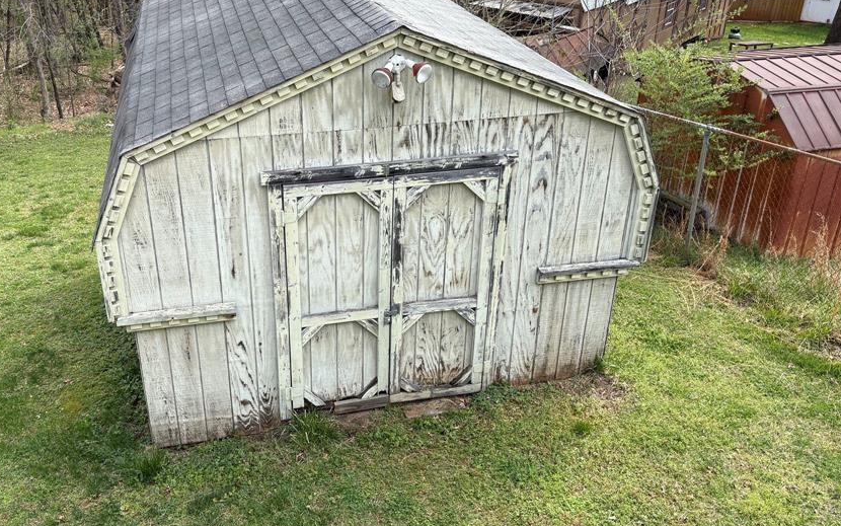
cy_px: 238
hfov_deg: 56.5
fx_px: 779
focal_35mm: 34
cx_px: 361
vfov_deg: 37.3
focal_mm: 5.96
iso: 50
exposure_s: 1/873
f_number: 1.6
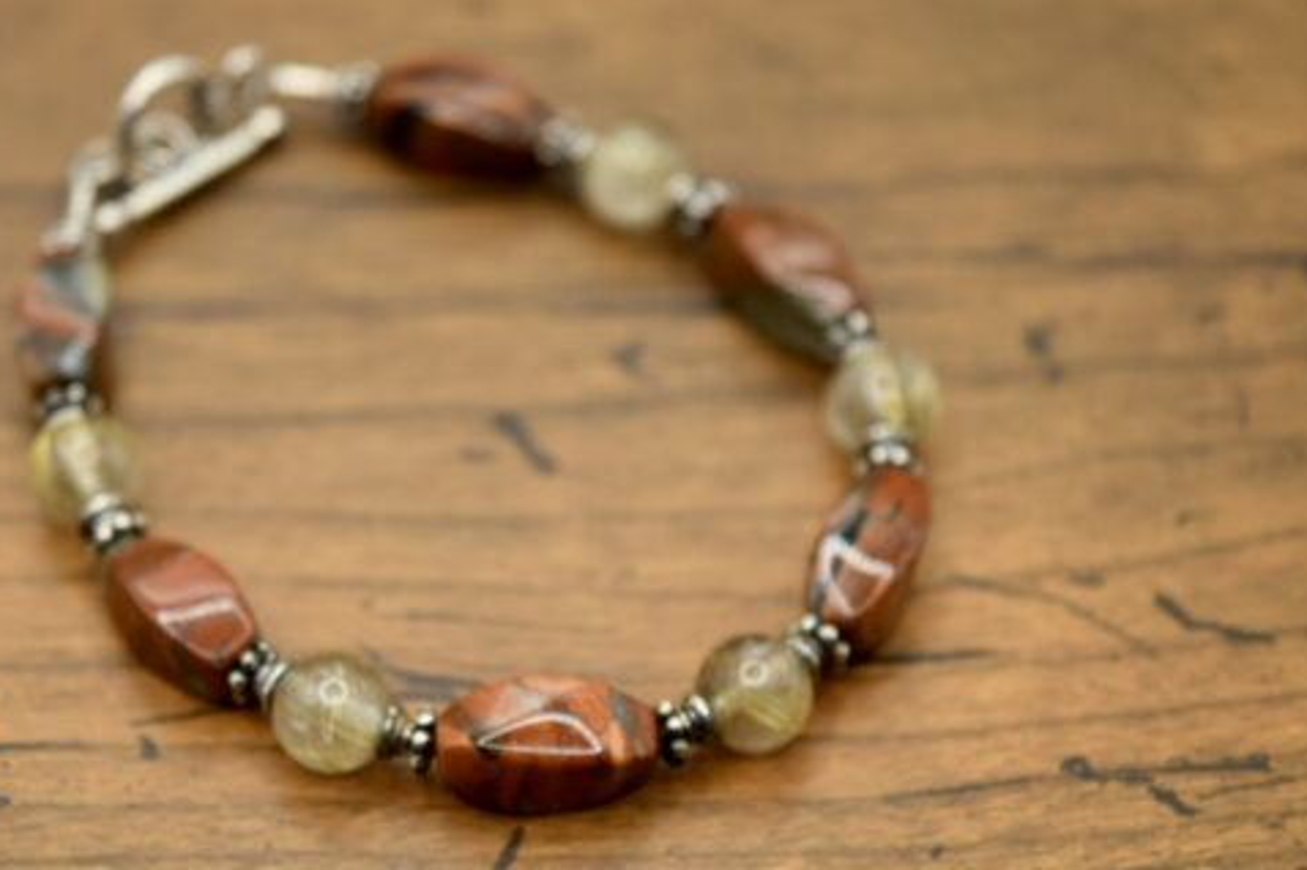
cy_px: 410
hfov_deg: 19.7
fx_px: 3760
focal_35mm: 104
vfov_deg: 13.2
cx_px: 528
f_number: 5.6
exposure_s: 1/125
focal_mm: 55
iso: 400
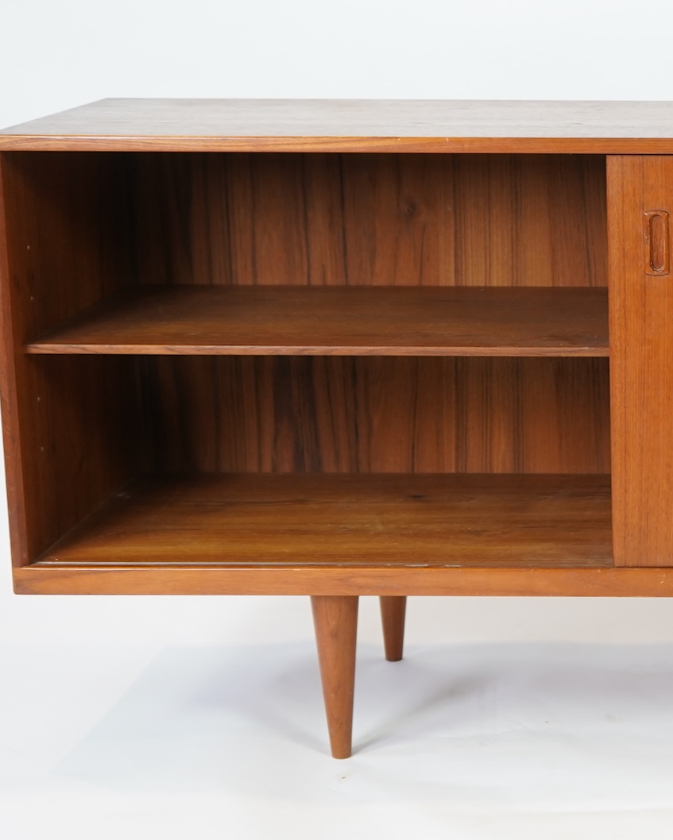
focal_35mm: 90
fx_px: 2240
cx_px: 881
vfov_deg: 21.2
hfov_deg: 16.2
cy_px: 361
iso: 1000
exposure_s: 1/100
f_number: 4.5
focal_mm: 37
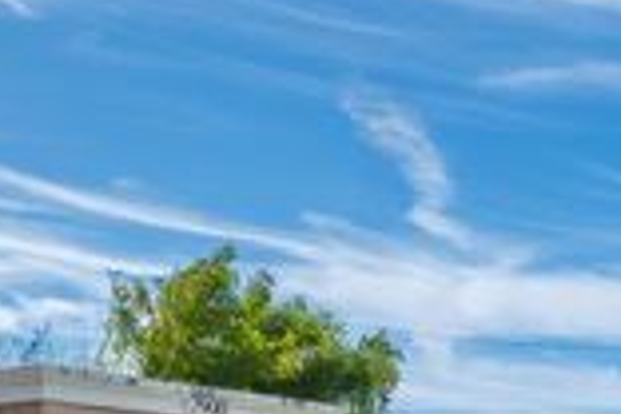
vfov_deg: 13.5
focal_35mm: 96
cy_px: 603
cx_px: 231
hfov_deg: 21.2
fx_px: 1656
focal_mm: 30
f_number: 8
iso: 400
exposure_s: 1/6400
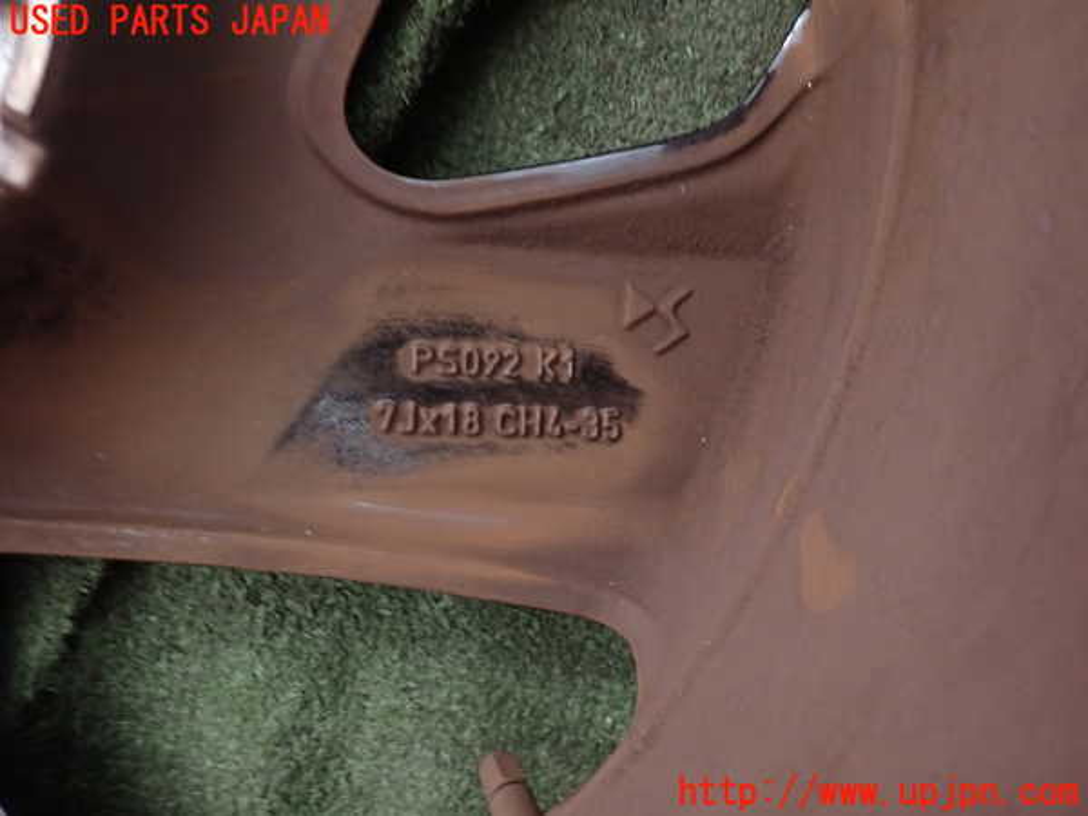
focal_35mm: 25
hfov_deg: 69.4
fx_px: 786
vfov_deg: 54.9
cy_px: 408
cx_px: 544
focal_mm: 4.5
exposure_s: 1/30
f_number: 2
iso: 400
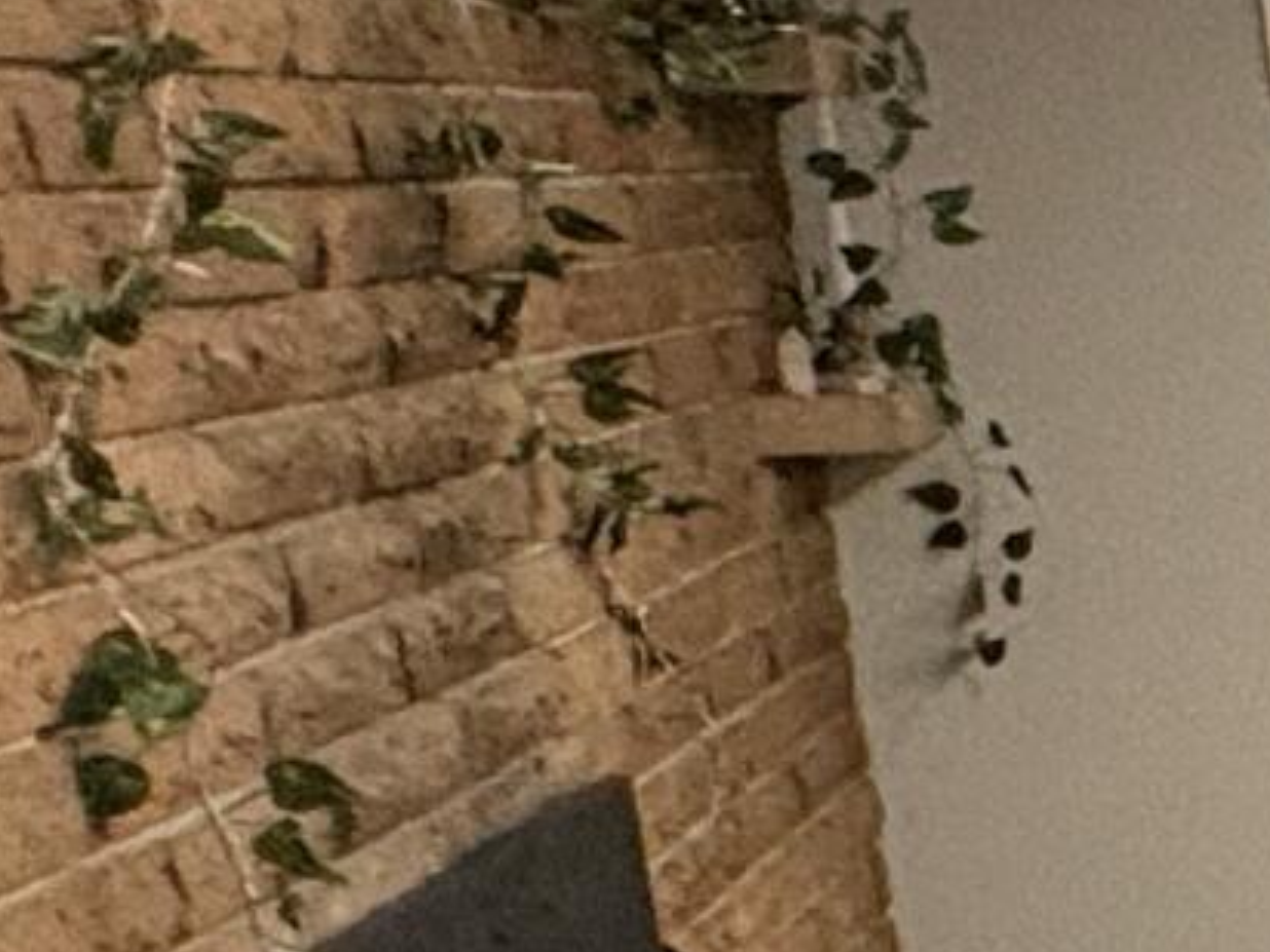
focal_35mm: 102
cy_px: 900
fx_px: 3742
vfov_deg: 14.3
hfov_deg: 10.1
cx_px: 4260
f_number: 2.2
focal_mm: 2.22
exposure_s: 1/60
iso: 500
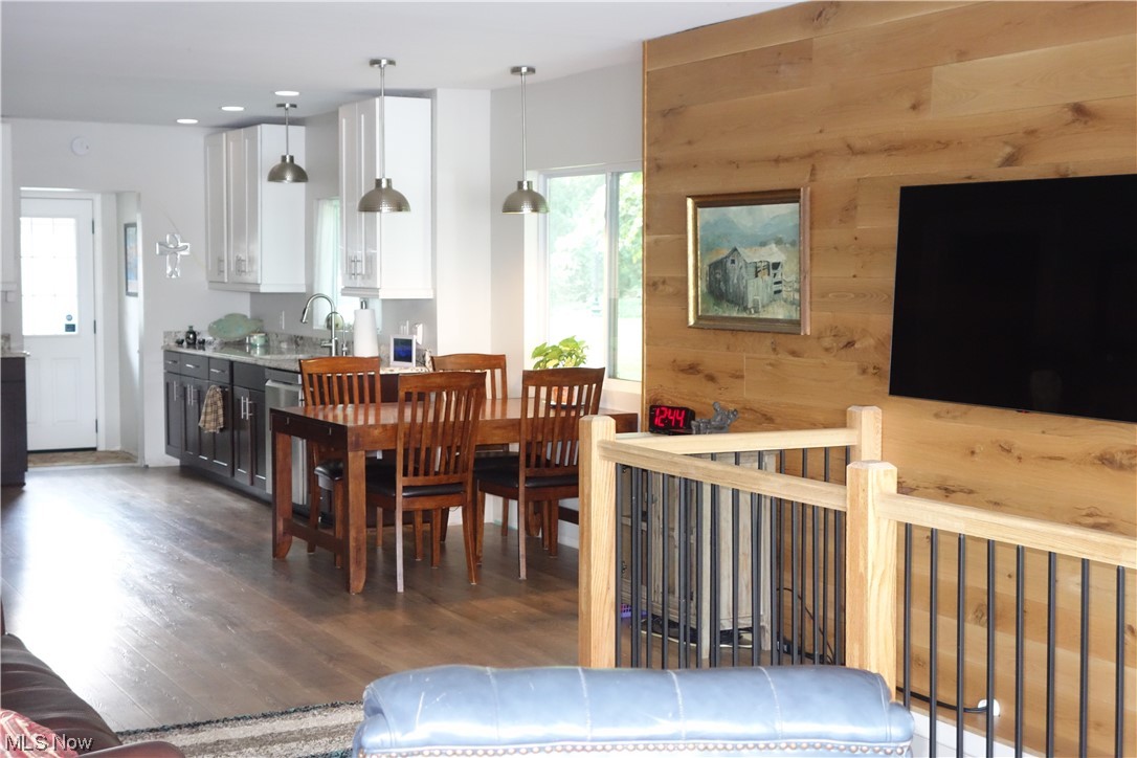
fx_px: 1642
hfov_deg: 38.2
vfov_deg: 26.0
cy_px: 379
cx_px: 568
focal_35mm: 52
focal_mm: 19.31
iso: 1250
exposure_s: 1/60
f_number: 3.5
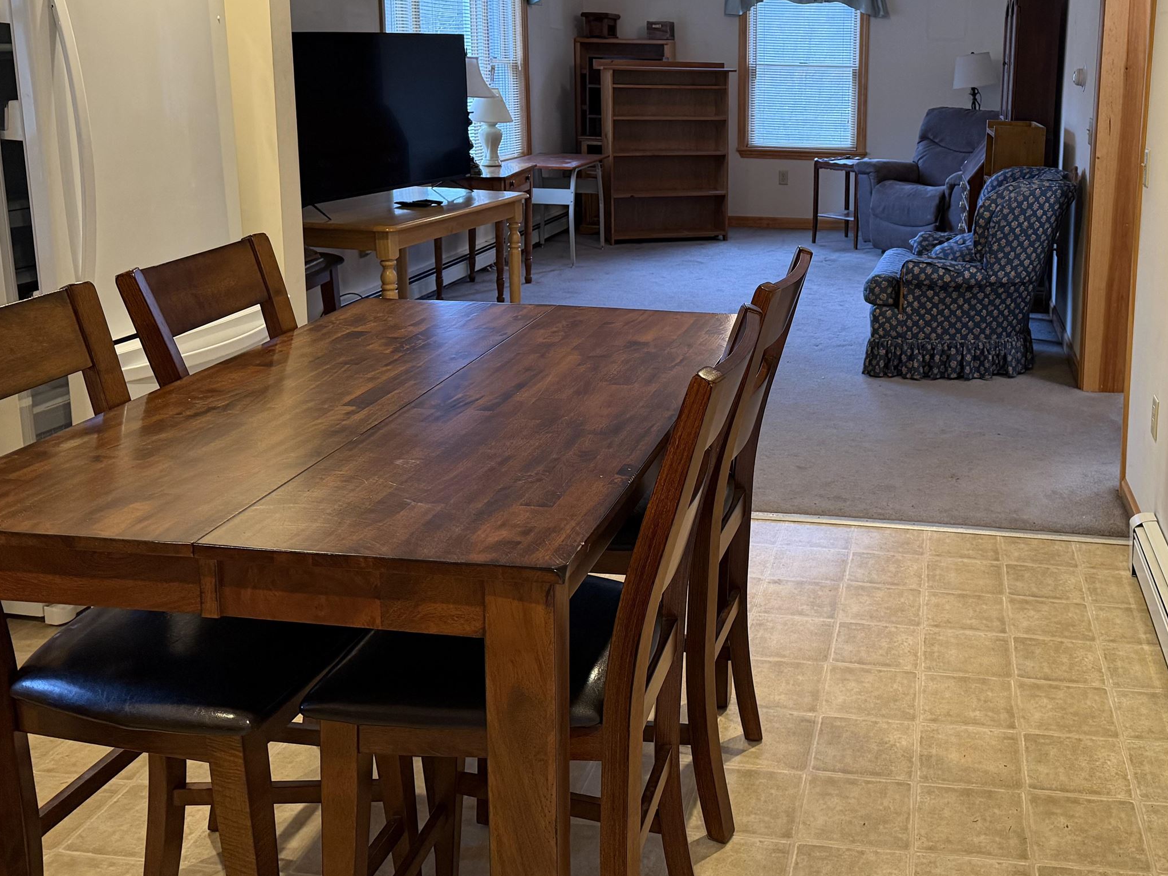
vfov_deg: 38.9
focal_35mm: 36
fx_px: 1215
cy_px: 254
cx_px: 809
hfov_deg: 50.1
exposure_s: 1/60
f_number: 1.78
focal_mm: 6.76
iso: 320
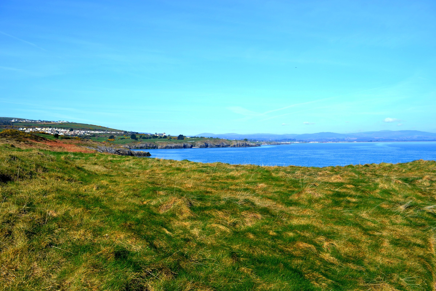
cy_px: 146
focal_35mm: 27
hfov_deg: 67.4
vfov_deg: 47.9
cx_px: 218
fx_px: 327
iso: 100
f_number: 7.1
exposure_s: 1/200
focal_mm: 18
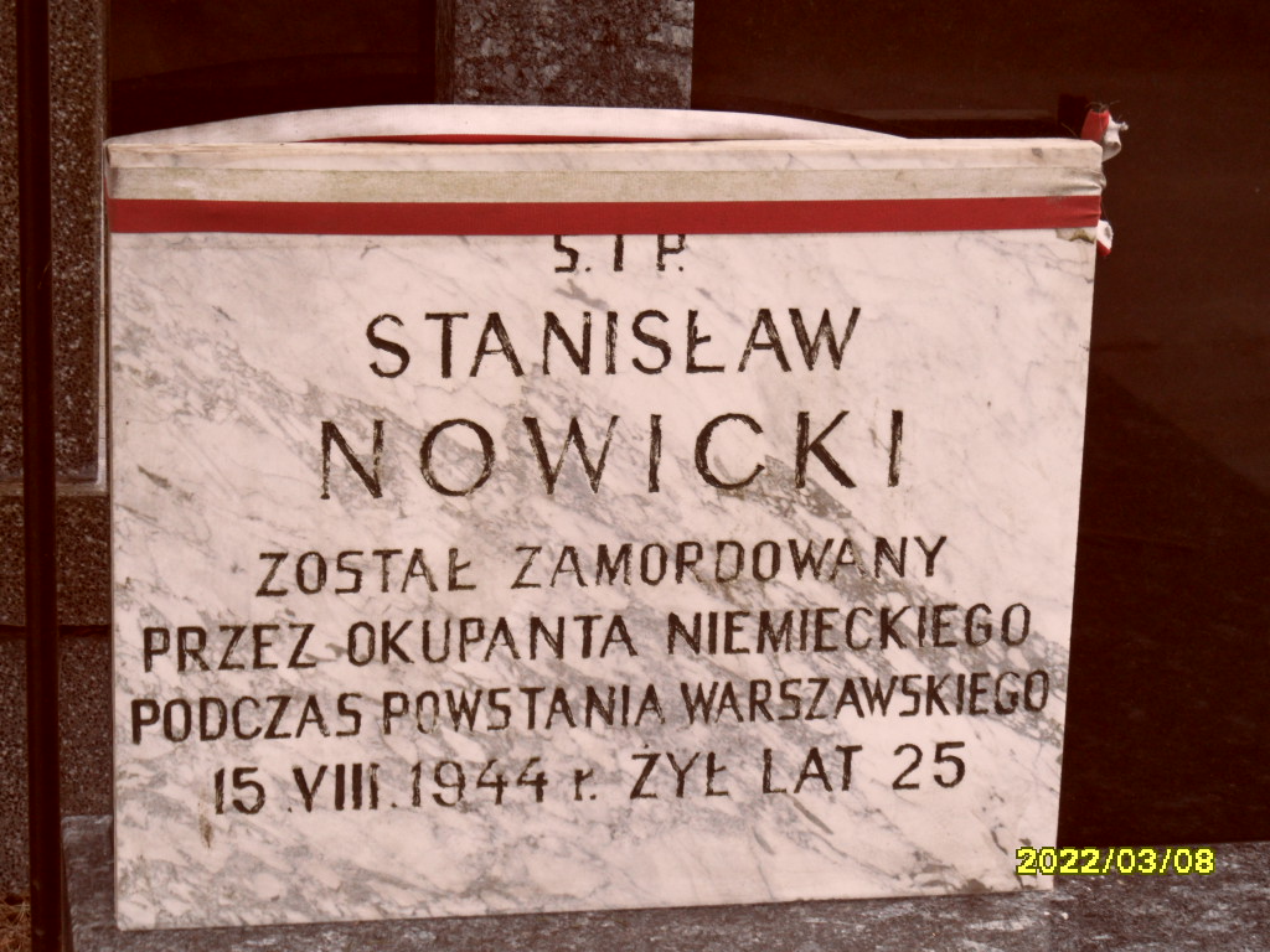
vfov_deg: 14.8
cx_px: 635
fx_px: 3669
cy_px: 476
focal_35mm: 100
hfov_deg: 19.6
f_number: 4.4
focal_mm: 16.3
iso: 100
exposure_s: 1/60
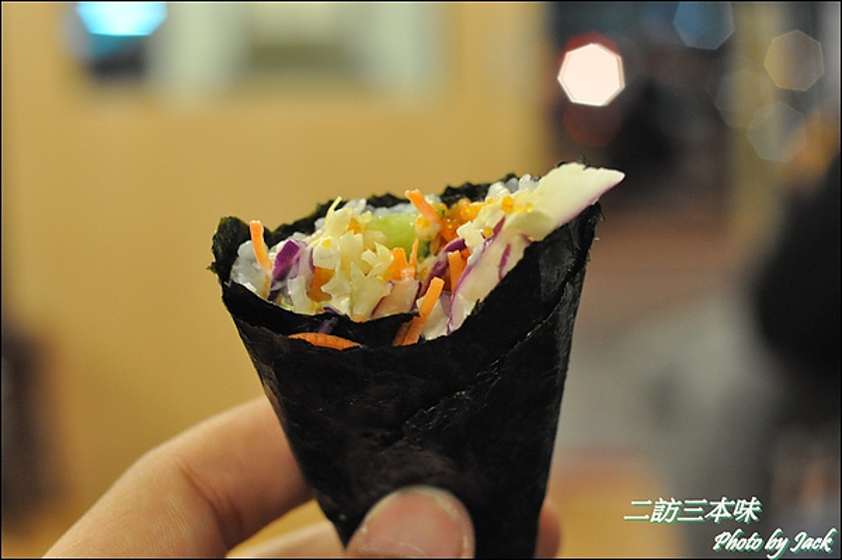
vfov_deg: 25.7
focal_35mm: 52
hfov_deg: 37.9
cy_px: 280
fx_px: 1227
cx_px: 421
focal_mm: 35
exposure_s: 1/25
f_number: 5
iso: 1600
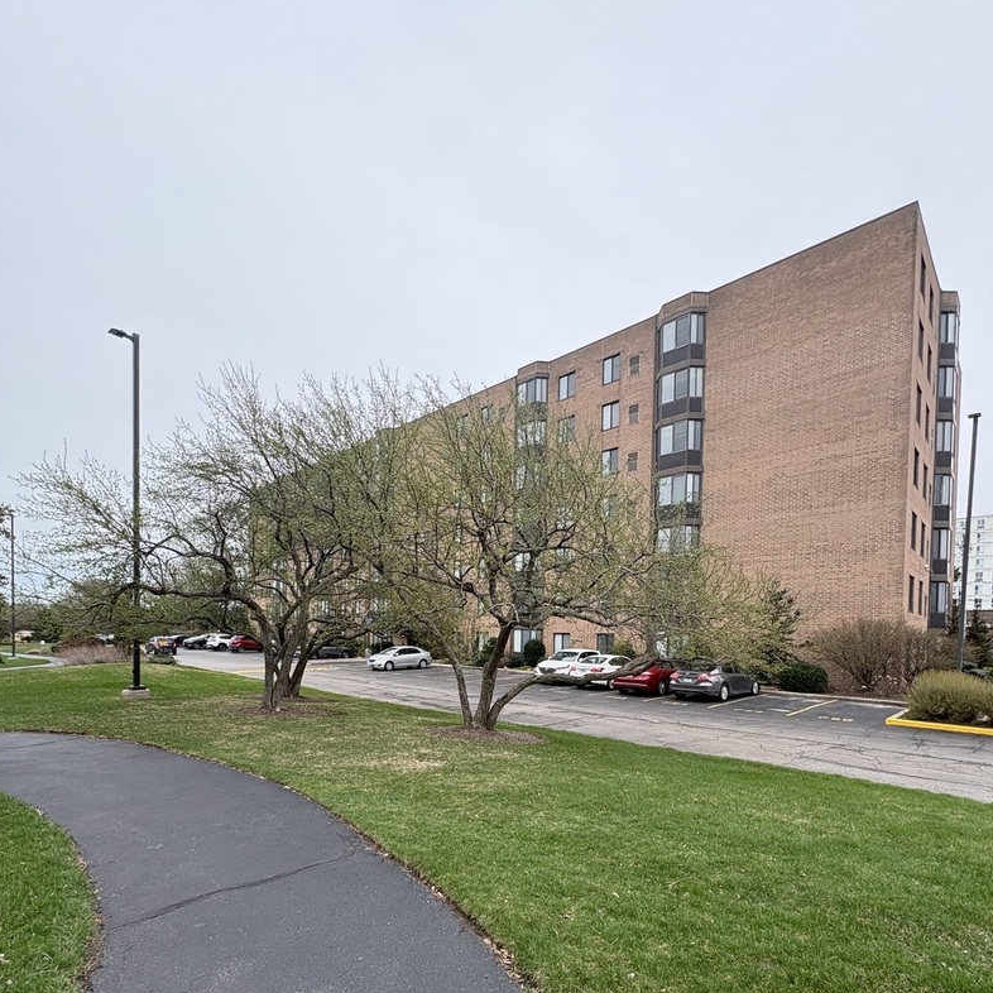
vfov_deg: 81.6
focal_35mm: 17
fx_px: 552
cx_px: 504
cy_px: 647
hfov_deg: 84.0
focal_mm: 2.22
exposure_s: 1/397
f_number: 2.2
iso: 64
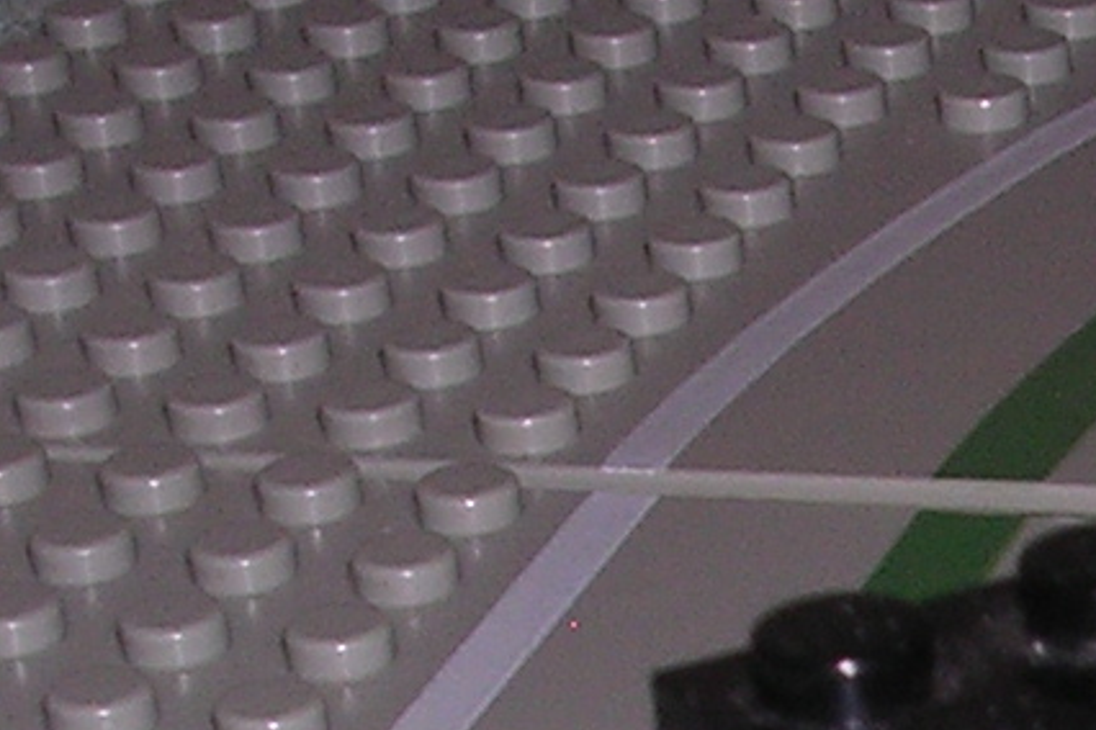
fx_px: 5784
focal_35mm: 190
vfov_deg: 6.8
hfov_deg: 10.5
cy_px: 1869
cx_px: 1562
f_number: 5.6
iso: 100
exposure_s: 1/60.1
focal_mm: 5.8
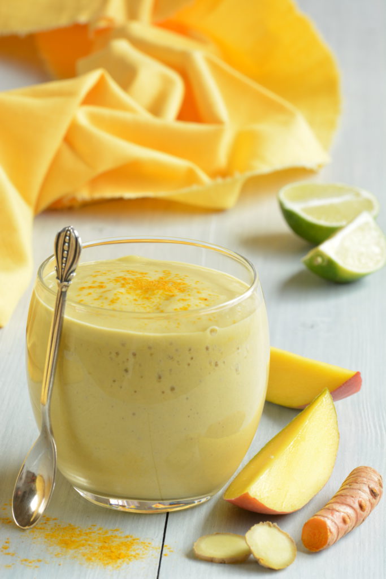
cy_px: 290
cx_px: 193
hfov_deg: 8.7
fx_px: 2532
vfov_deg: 13.0
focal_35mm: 158
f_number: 14
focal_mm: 105
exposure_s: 1/25
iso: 250
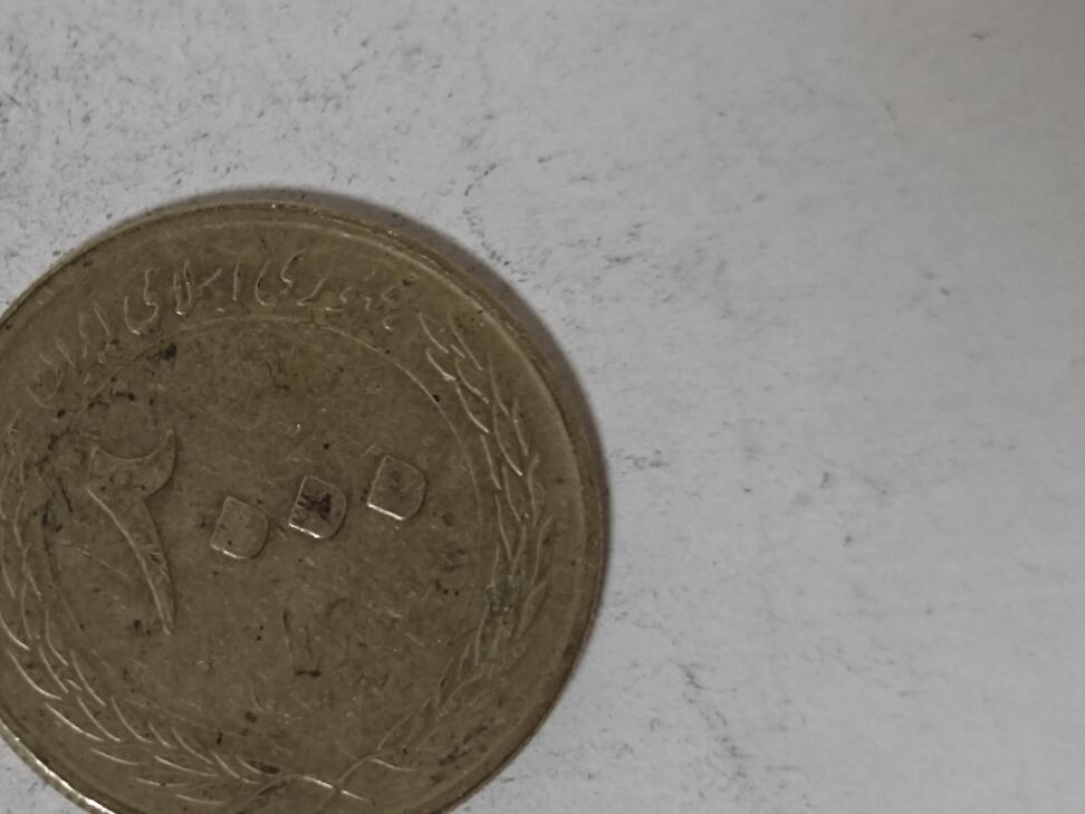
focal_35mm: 108
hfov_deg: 18.1
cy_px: 393
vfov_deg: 13.7
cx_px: 317
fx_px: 3385
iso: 400
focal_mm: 8.7
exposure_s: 1/51.6
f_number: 1.9
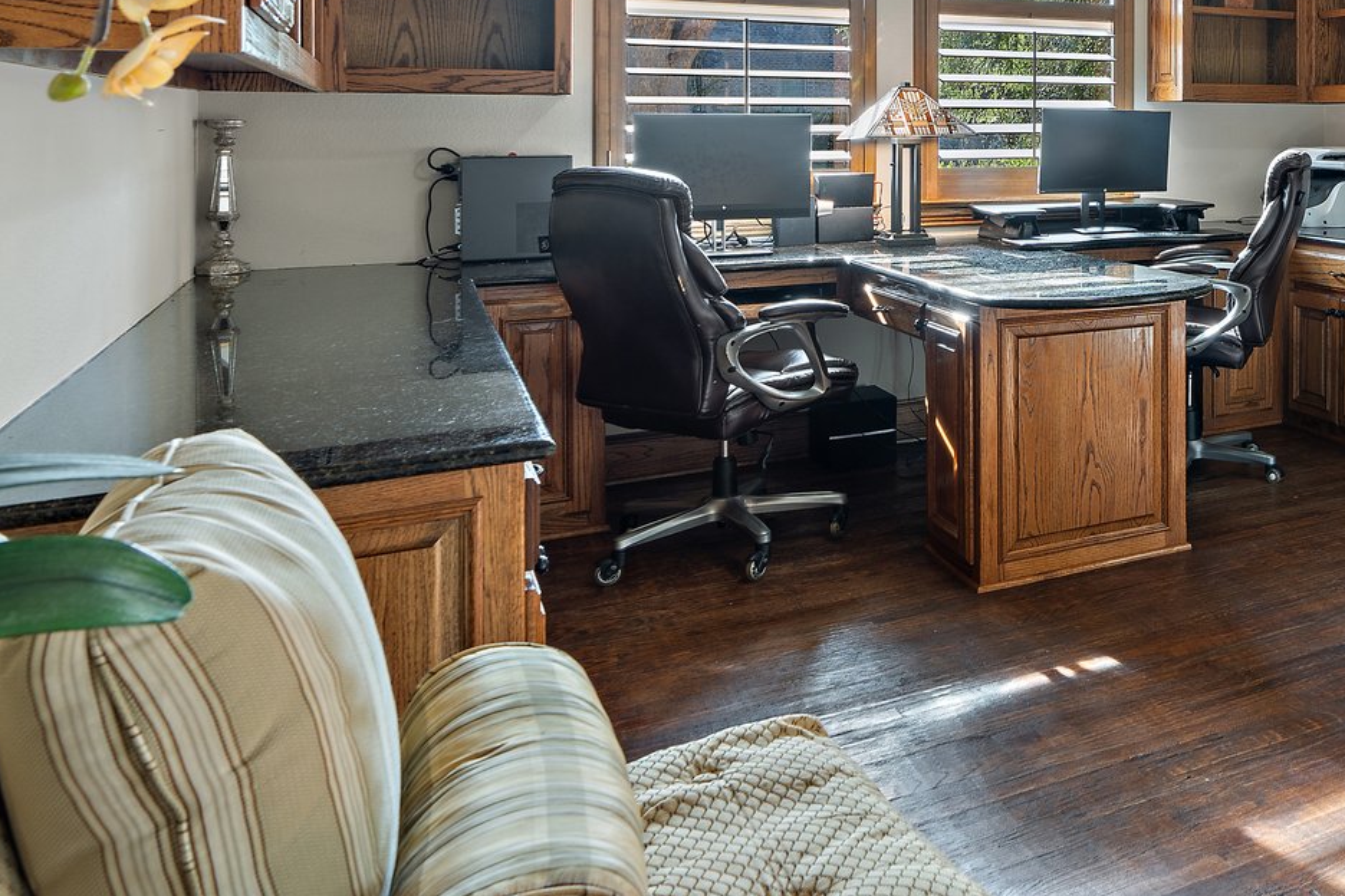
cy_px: 108
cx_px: 1414
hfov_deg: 44.2
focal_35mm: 35
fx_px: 1308
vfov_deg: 35.8
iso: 200
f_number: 8
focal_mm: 16
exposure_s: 1.6
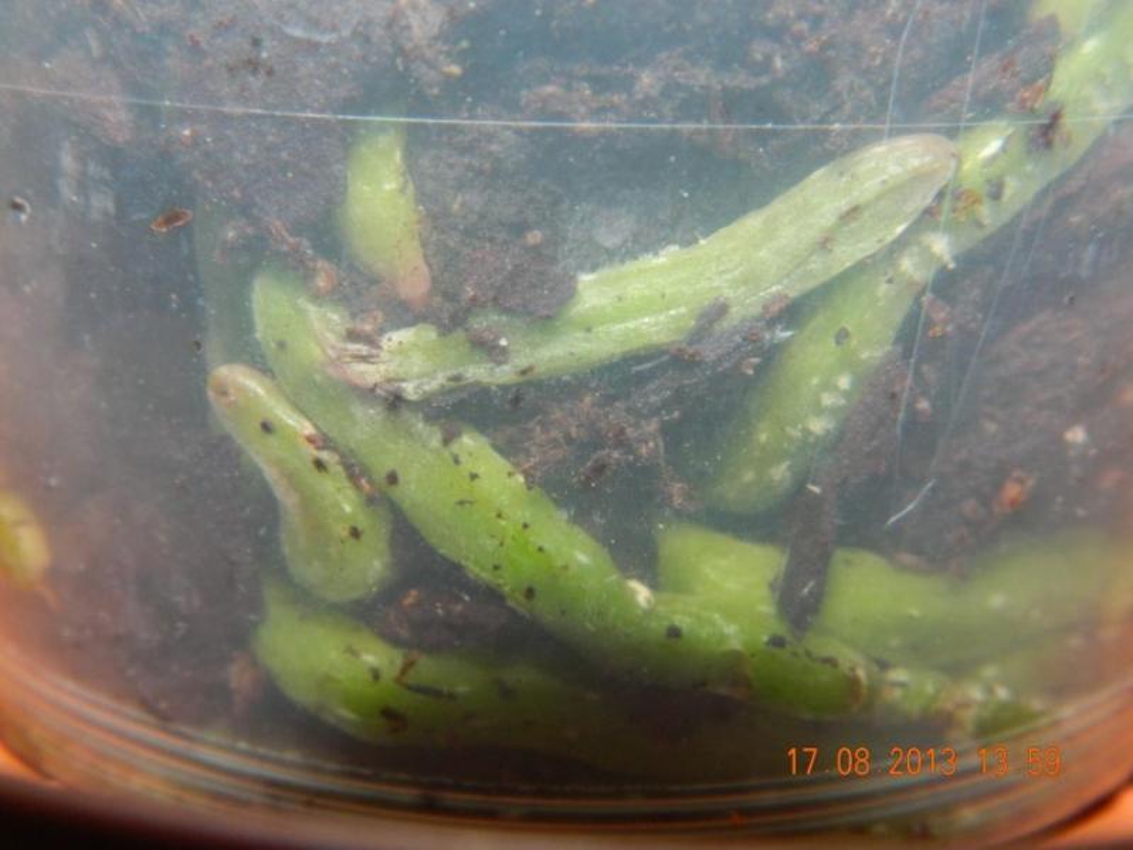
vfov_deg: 25.7
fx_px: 1865
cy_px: 425
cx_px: 566
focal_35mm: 57
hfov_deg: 33.8
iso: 200
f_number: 10.7
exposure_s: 1/50
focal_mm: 10.2
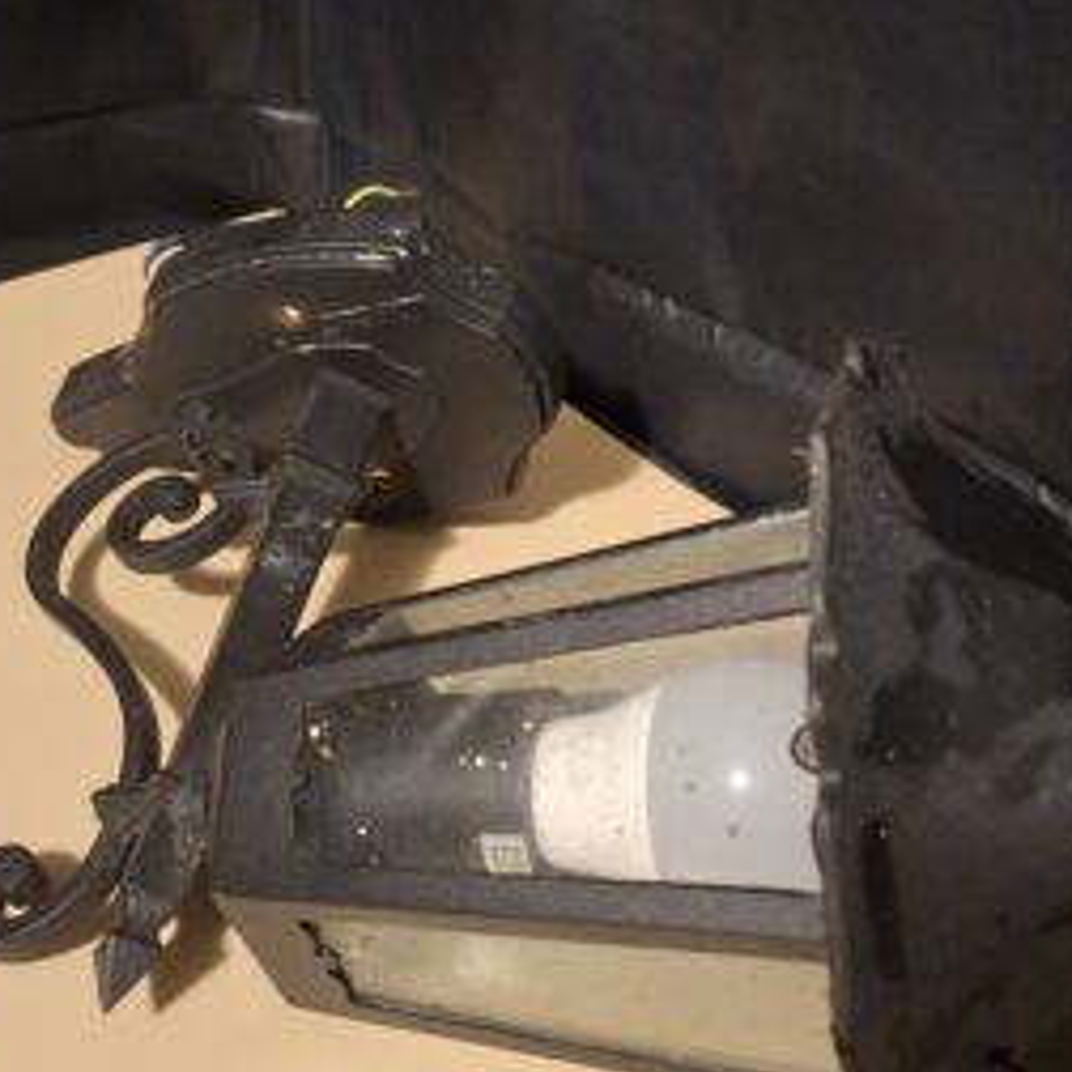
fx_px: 1507
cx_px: 655
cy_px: 372
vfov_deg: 38.8
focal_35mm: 43
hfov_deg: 39.0
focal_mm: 5.54
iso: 1250
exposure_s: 1/20
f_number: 1.8
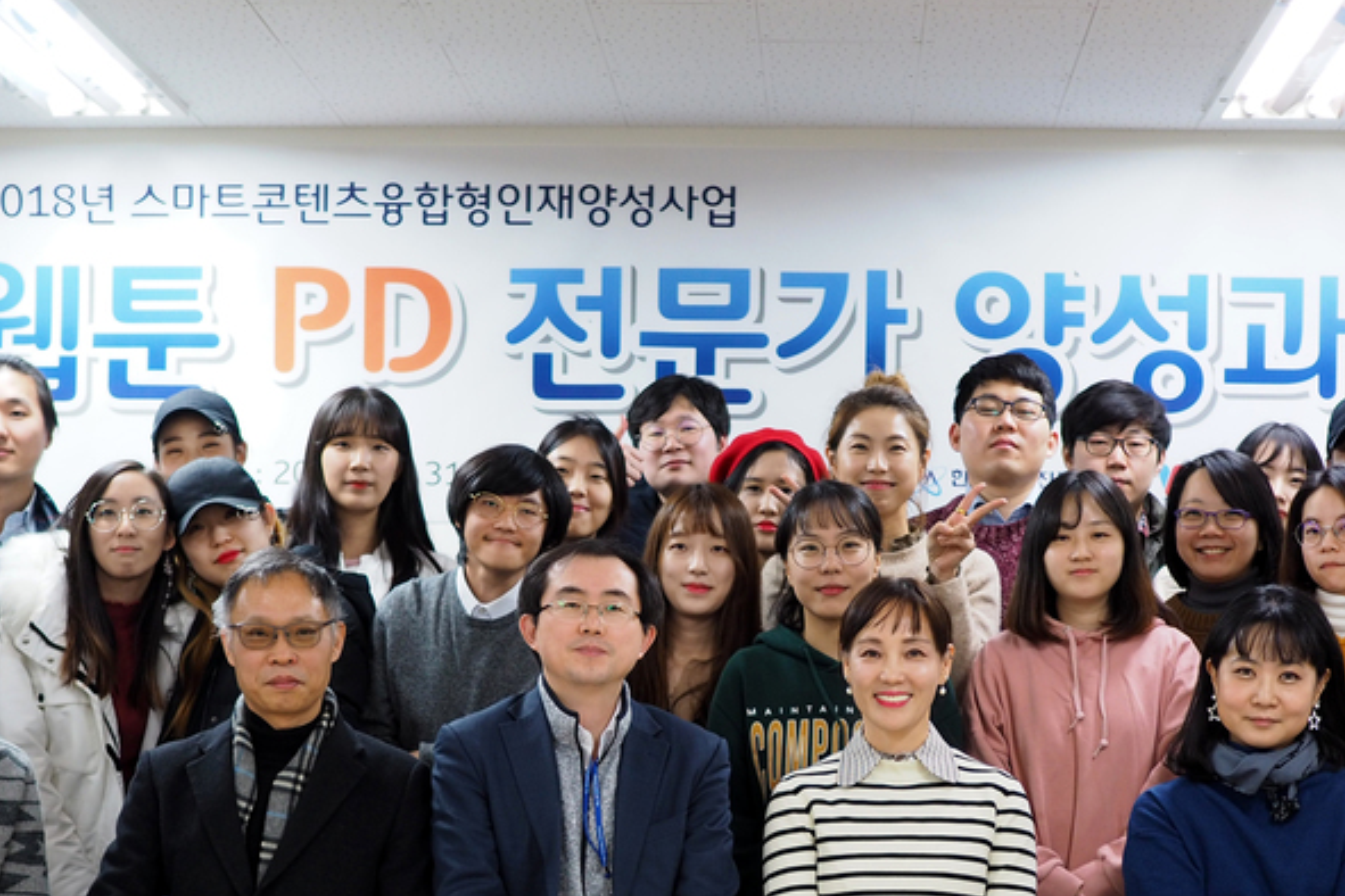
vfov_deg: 15.4
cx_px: 712
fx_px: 3288
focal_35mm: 88
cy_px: 775
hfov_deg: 23.1
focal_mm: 25
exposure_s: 1/60
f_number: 1.8
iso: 320
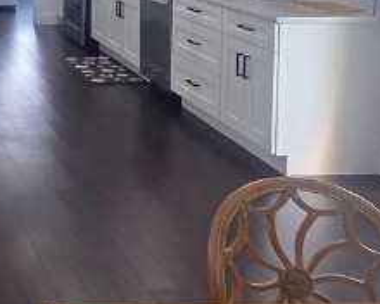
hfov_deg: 27.0
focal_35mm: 59
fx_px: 664
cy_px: -62
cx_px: -111
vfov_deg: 23.5
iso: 160
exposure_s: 1/120
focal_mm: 2.2
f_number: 2.2
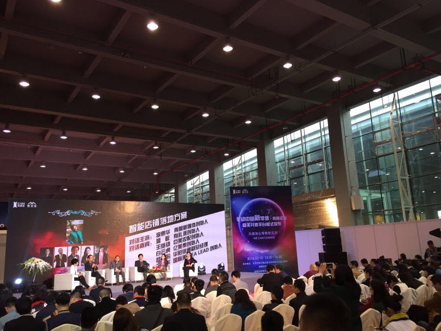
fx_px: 382
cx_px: 228
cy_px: 167
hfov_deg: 59.9
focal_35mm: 30
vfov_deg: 46.8
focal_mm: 4.15
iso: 50
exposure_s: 1/33
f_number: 2.2
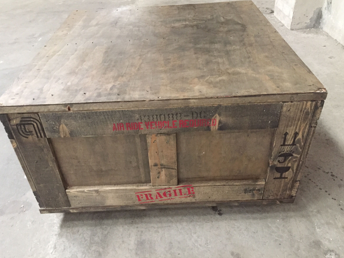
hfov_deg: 60.0
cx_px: 168
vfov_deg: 46.8
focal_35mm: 30
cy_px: 127
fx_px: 298
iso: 320
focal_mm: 4.15
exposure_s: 1/17
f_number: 2.2
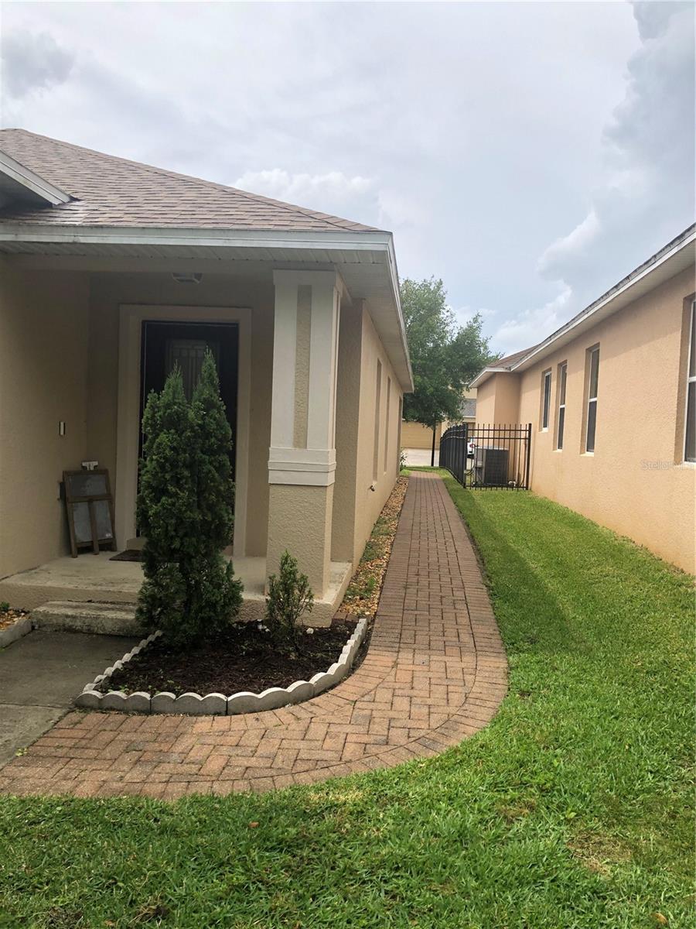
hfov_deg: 49.7
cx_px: 348
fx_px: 751
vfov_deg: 63.4
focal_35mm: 28
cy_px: 464
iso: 20
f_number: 1.8
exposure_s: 1/2088
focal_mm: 3.99
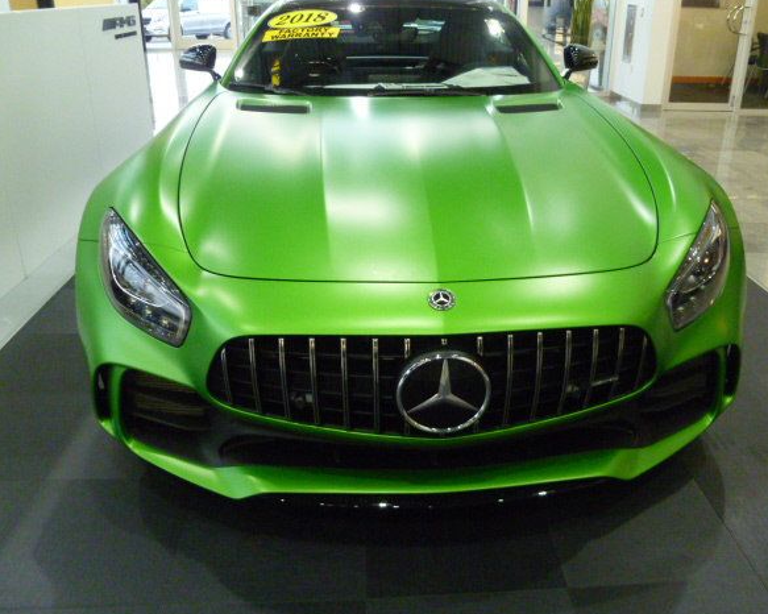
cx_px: 420
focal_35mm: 30
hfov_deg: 58.7
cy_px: 307
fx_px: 682
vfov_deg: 48.5
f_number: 3.3
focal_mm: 5
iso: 800
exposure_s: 1/80
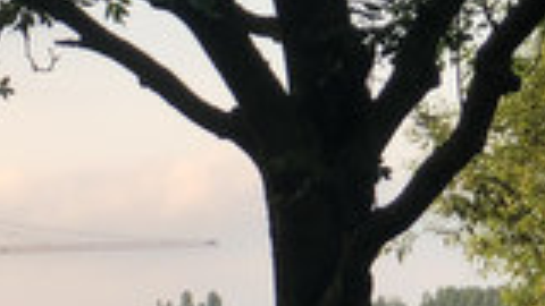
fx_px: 3916
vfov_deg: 4.5
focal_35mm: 271
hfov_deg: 7.8
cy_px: 333
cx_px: -255
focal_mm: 6.6
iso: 25
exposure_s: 1/121
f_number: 2.8
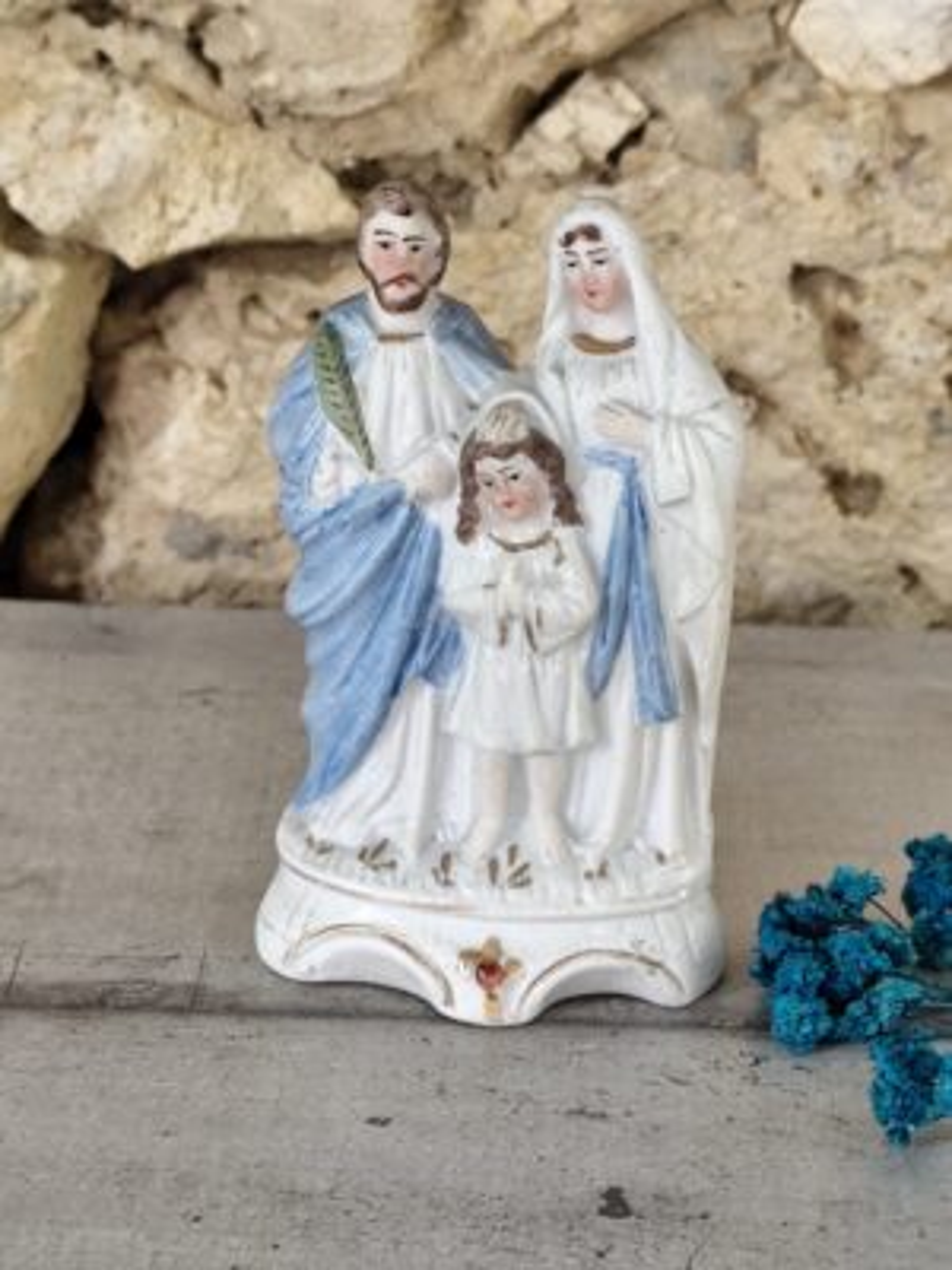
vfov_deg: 21.1
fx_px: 3410
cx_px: 476
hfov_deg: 15.9
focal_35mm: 93
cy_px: 635
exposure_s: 1/50
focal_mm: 6.19
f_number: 1.65
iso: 250
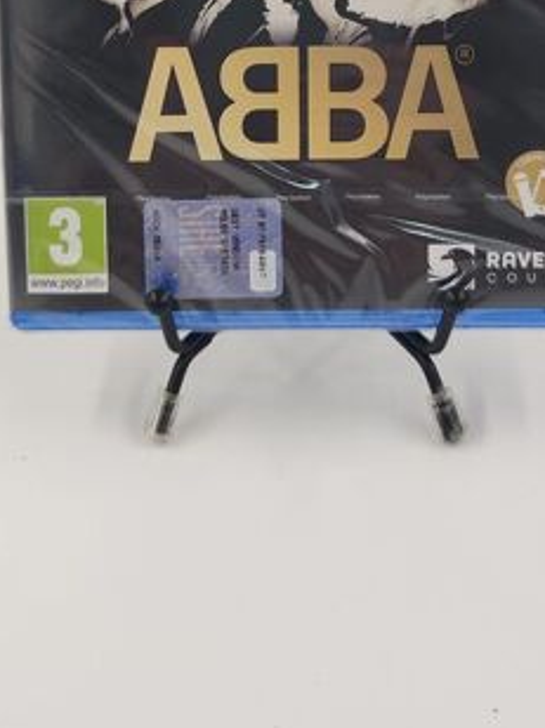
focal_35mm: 56
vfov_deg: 32.1
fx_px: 1178
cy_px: 28
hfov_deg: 26.0
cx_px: 330
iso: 400
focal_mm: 6.12
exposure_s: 1/100
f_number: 1.9
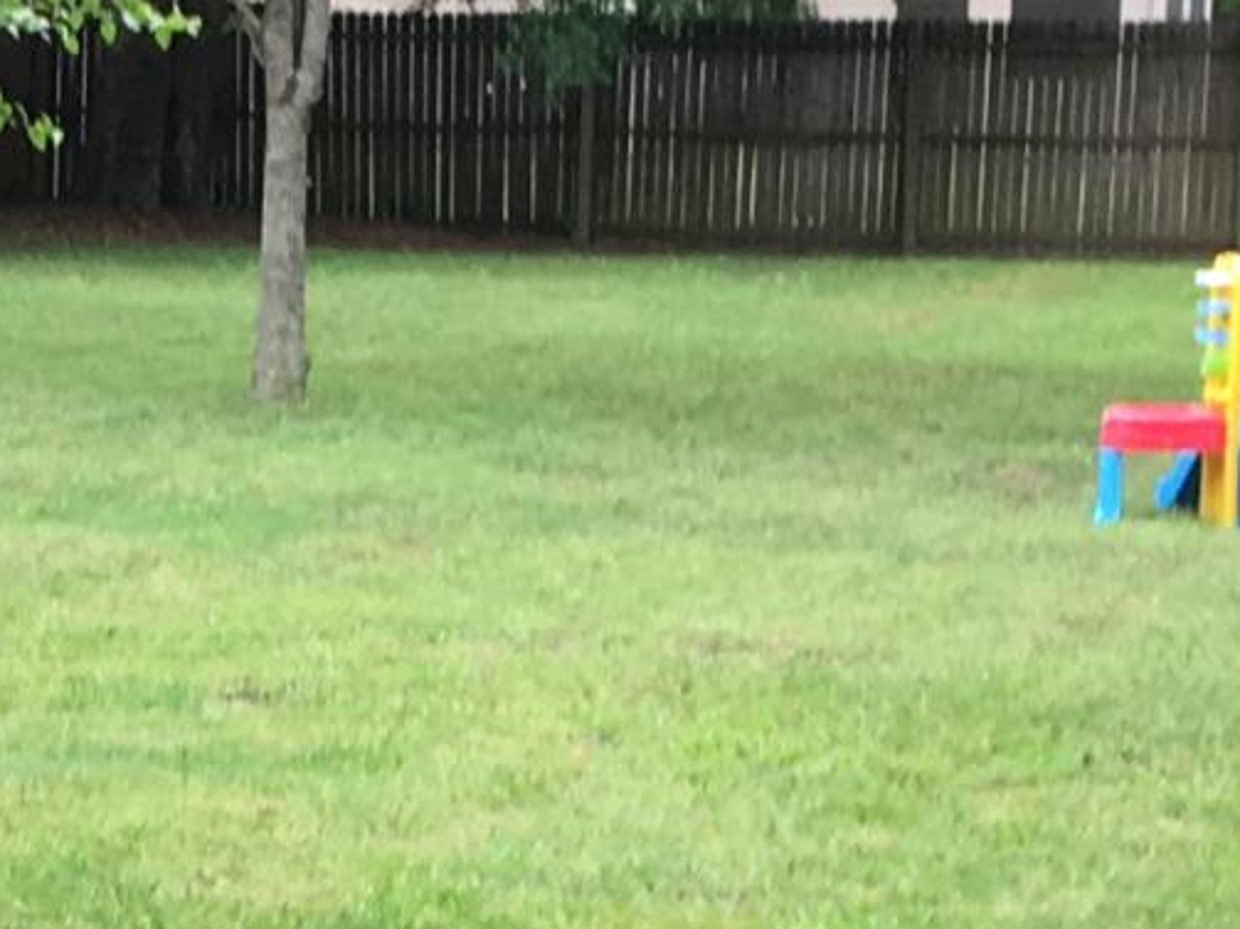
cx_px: -316
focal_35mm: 173
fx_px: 6196
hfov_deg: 11.2
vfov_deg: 8.5
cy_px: 993
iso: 32
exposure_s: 1/60
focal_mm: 4.15
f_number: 2.2
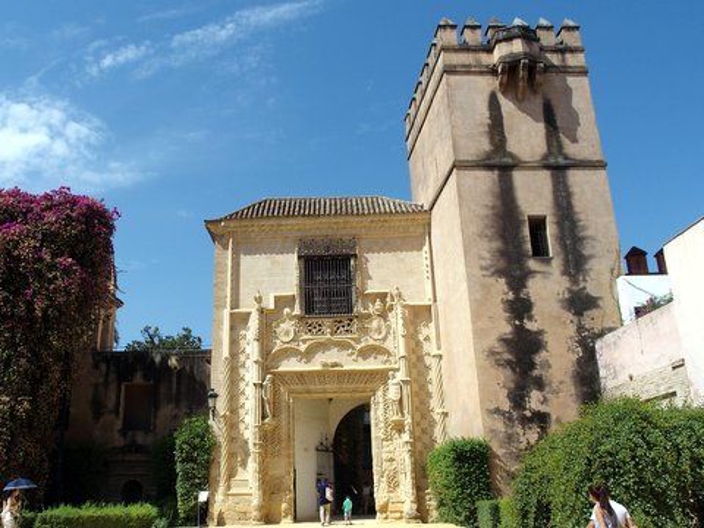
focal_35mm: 28
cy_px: 264
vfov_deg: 49.7
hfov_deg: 63.4
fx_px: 569
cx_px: 352
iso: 100
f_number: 5
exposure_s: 1/800
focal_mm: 6
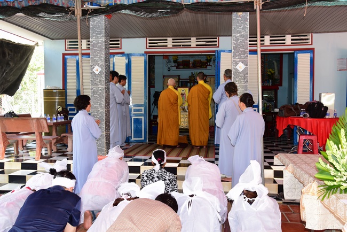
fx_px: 299
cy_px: 116
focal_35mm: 31
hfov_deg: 60.3
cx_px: 174
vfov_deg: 42.4
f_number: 7.1
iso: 640
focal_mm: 31
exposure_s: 1/60
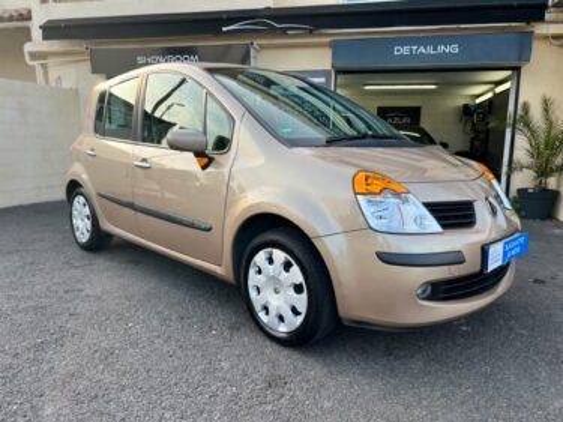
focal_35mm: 26
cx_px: 282
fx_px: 423
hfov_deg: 67.3
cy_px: 211
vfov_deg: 53.0
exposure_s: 1/687
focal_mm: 5.7
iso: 50
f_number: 1.5
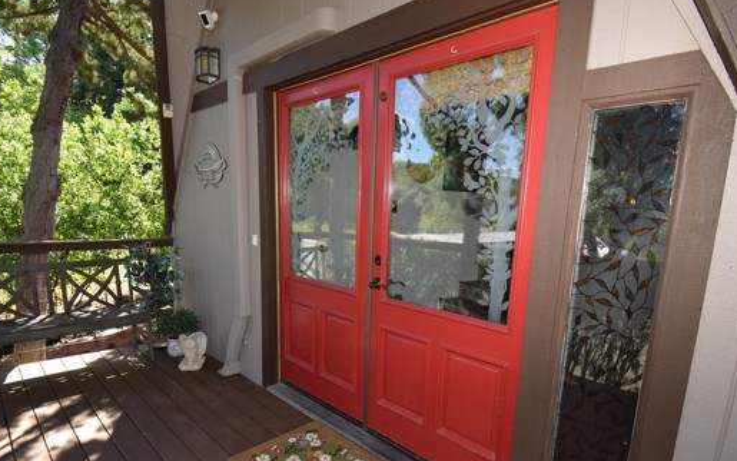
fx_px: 382
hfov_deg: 88.0
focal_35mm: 19
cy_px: 288
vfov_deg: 61.4
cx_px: 368
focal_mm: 10
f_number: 5.6
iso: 180
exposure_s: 1/125
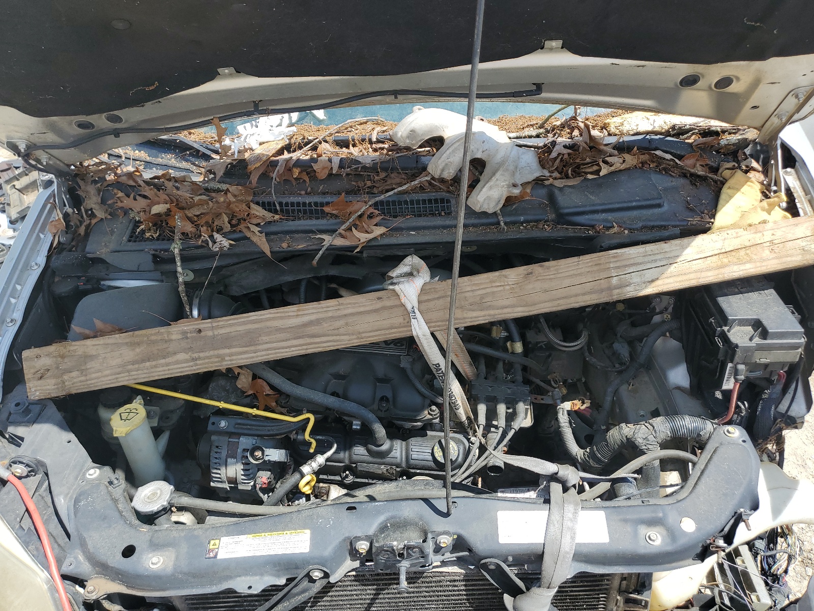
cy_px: 306
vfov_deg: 53.1
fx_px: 611
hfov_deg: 67.3
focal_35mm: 26
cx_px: 407
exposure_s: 1/1667
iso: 50
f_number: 1.5
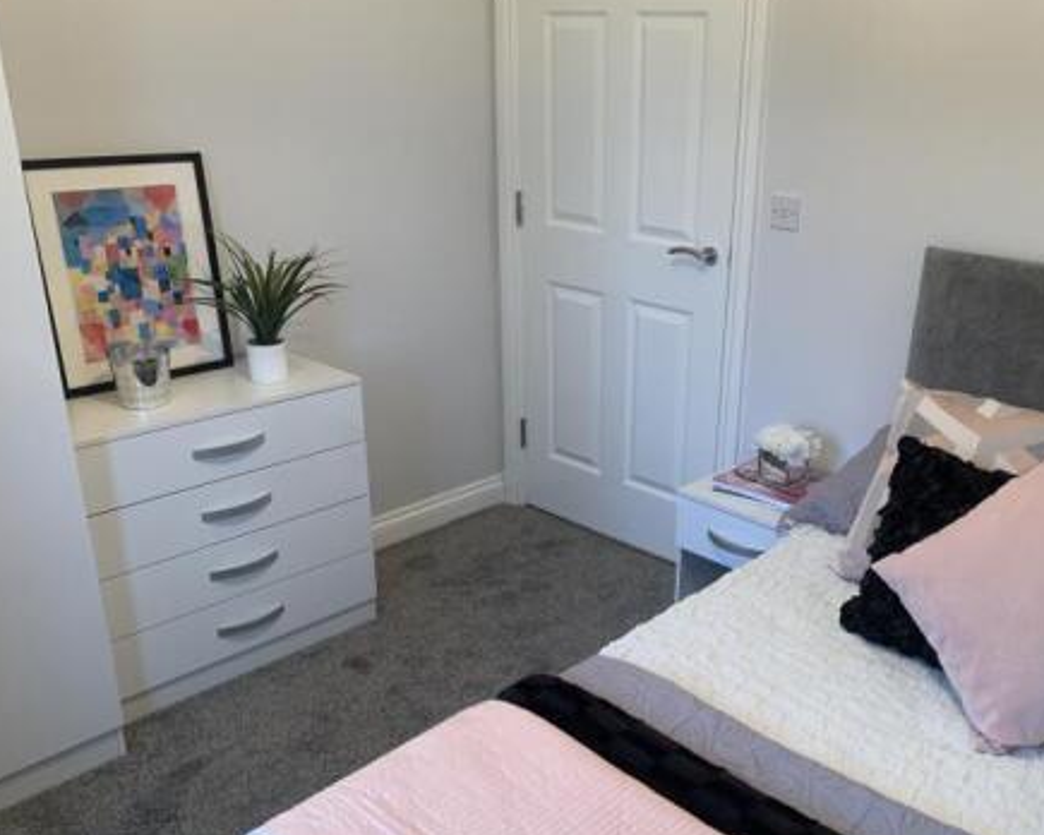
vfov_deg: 43.3
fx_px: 1051
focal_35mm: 34
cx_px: 644
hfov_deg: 52.4
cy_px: 469
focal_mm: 4.25
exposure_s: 1/50
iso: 250
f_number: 1.8
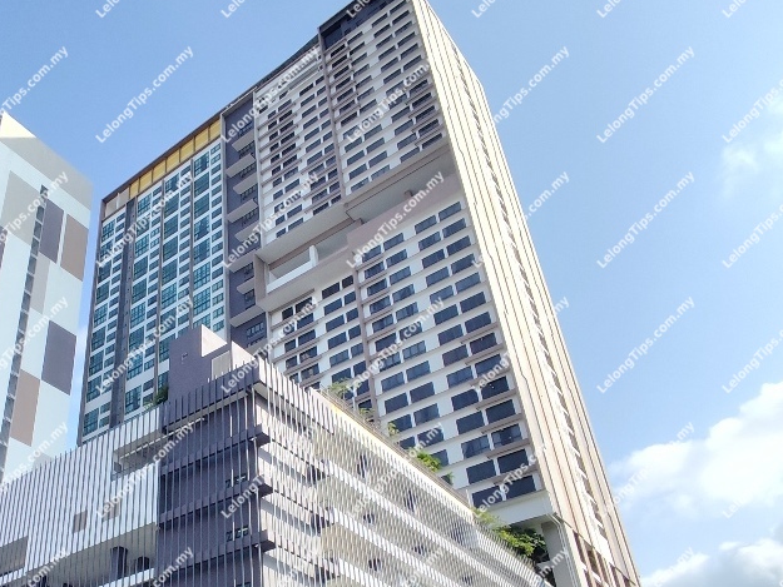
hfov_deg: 51.6
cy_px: 368
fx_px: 724
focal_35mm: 32
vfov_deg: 43.8
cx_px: 113
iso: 50
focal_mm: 1.65
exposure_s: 1/1282
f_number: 2.2
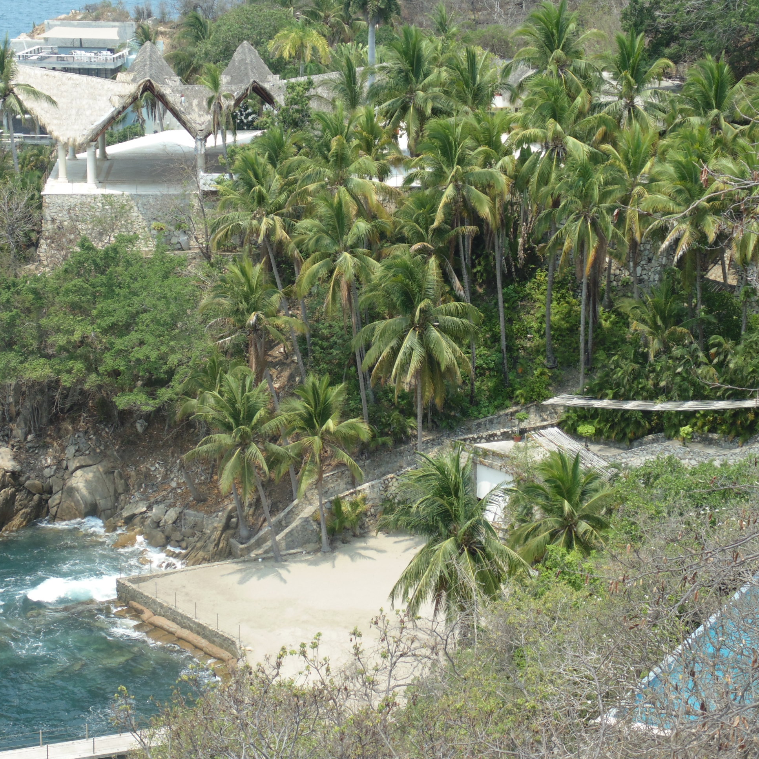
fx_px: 1910
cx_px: 392
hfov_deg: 22.5
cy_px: 379
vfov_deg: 22.5
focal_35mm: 77
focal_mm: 11.7
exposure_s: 1/400
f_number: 4.1
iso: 80
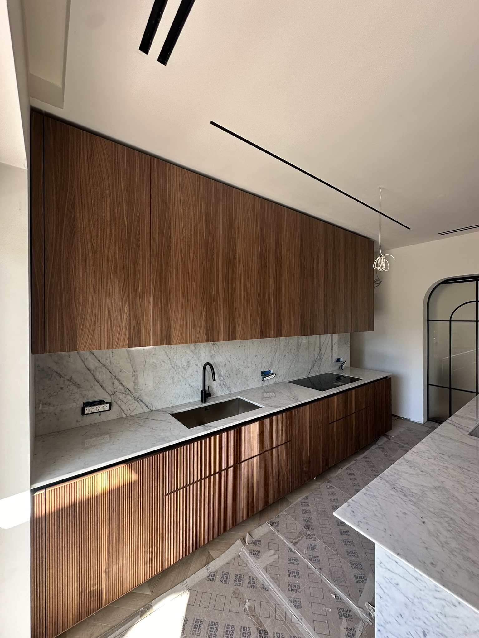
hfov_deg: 85.7
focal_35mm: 14
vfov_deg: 102.1
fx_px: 258
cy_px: 319
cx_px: 240
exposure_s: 1/99
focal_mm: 2.22
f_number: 2.2
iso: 100
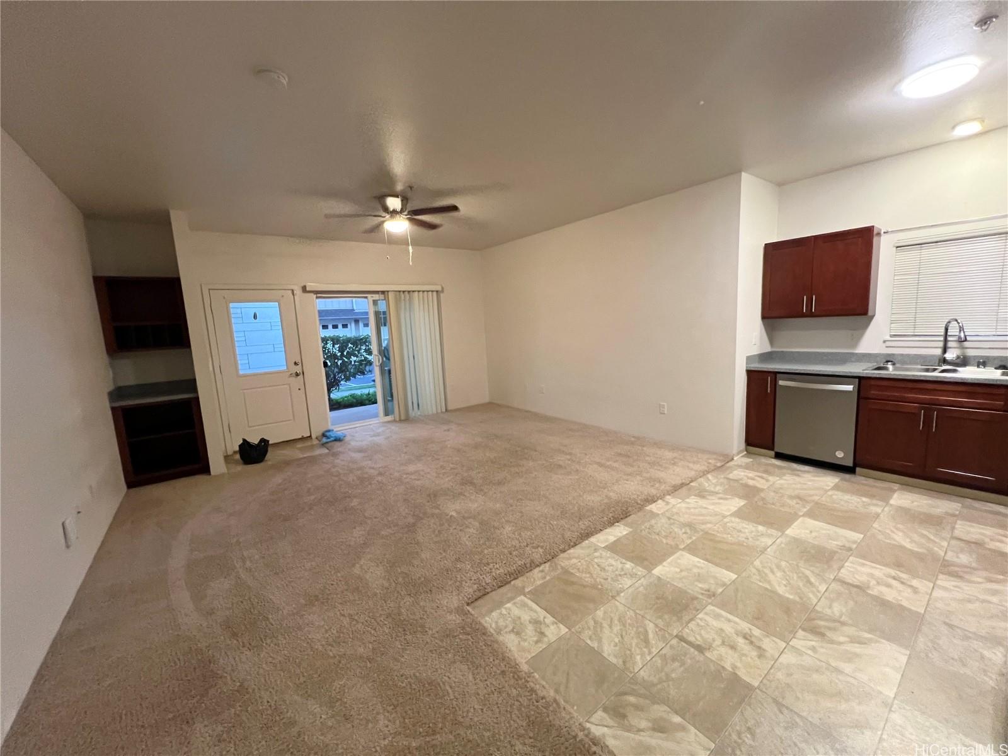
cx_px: 504
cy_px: 378
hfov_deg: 106.2
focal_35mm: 13
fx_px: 379
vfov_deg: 89.9
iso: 640
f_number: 1.8
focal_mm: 1.57
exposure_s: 1/60
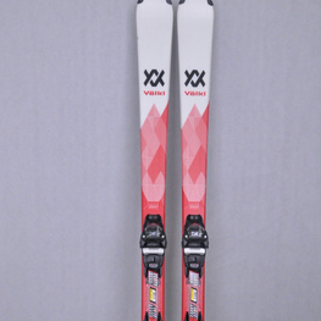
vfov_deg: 34.2
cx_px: 171
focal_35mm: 48
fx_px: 504
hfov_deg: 35.3
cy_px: 262
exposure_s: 1/125
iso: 3200
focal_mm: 22
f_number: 9.5
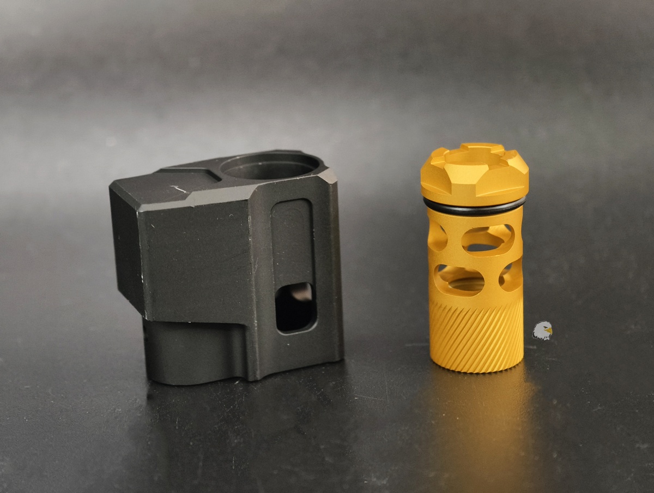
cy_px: 246
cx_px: 327
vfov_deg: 17.4
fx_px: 1608
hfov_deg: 23.0
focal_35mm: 85
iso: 1110
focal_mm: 22.48
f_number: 2.67
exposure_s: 1/24
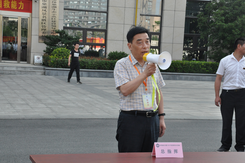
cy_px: 82
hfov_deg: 26.0
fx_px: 530
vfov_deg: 17.4
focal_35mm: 78
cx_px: 122
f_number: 16
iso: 1250
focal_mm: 52
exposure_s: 1/250
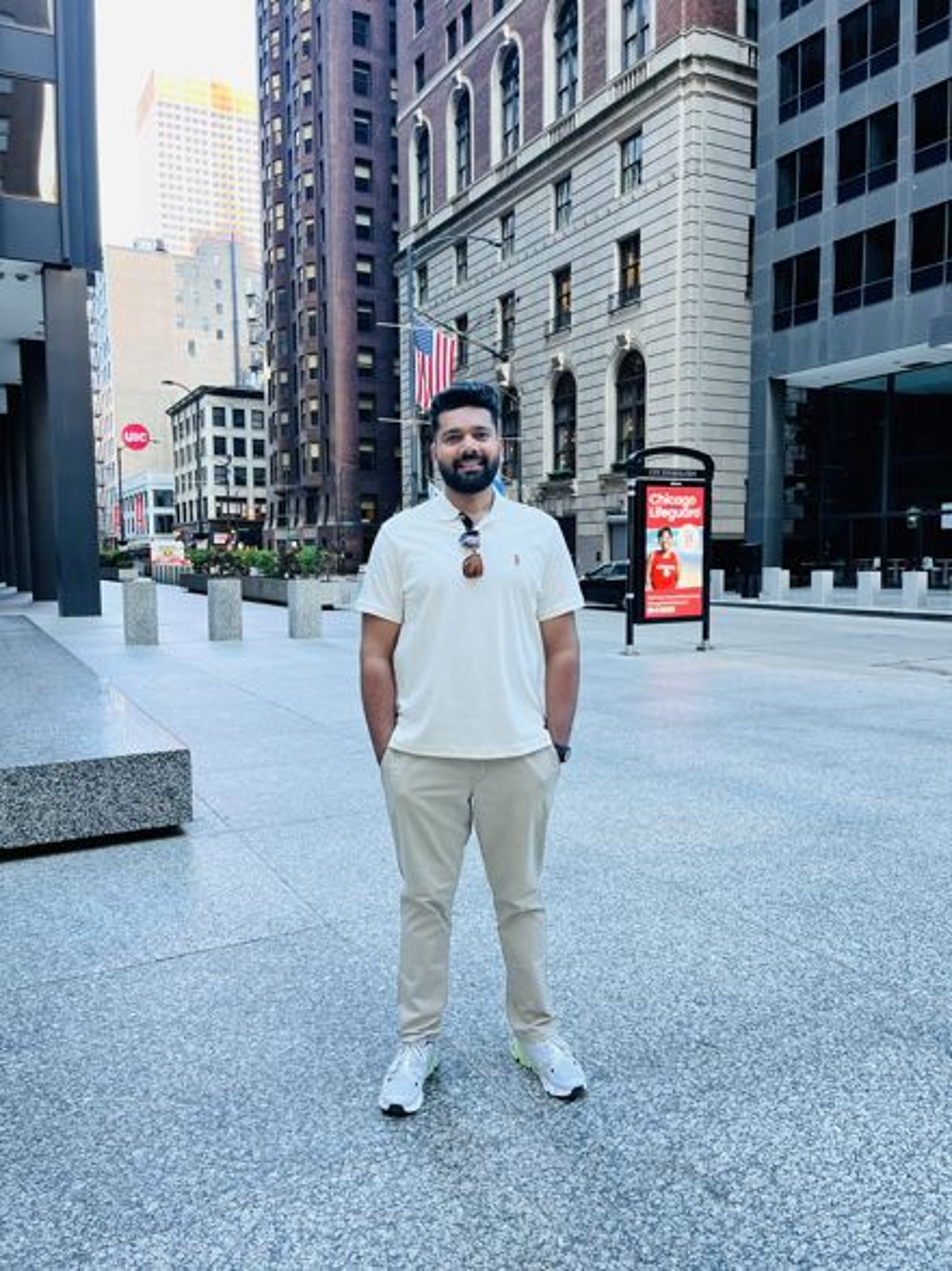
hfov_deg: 53.0
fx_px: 954
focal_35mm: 26
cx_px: 476
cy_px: 636
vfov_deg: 67.3
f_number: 1.6
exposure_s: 1/121
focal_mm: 5.1
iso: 64
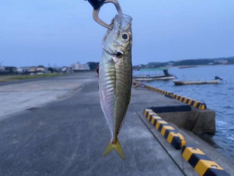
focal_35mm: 26
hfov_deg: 67.3
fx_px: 176
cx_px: 117
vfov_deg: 53.1
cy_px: 88
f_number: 1.8
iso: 125
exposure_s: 1/91
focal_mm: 4.25
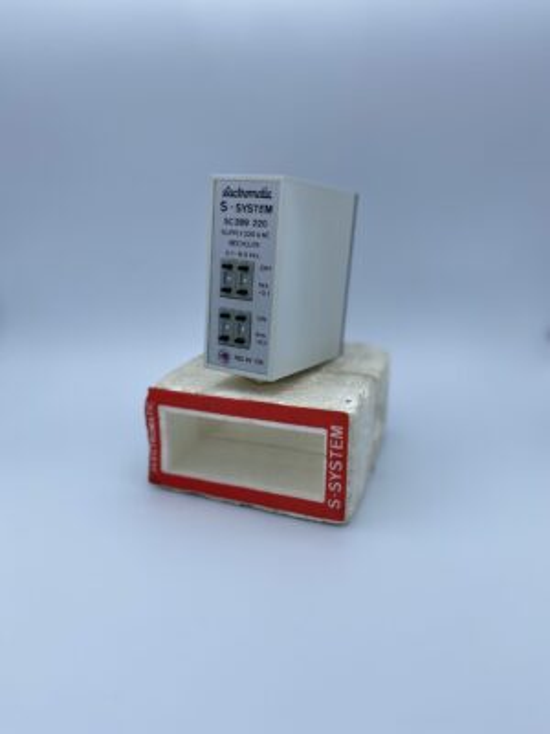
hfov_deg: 53.1
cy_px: 367
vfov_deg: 67.3
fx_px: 551
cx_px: 275
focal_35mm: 26
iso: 32
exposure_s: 1/1585
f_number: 1.8
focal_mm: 4.25
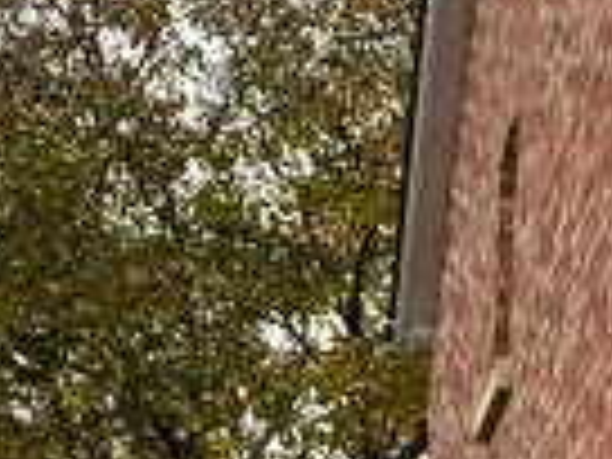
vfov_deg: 10.7
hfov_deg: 13.9
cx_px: 896
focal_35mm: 134
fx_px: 2369
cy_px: 686
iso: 32
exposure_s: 1/191
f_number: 1.8
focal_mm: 4.25
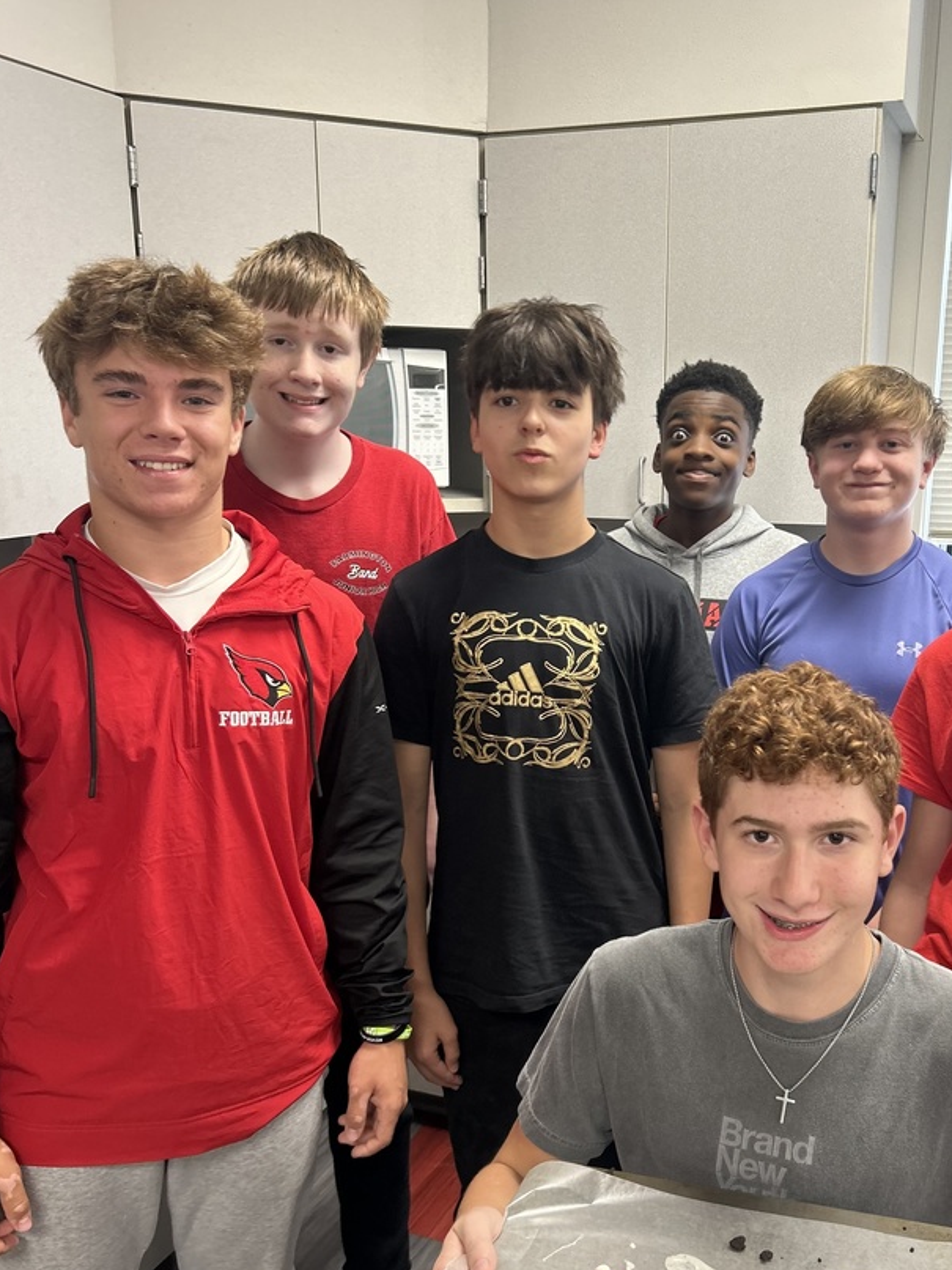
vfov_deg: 55.2
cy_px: 705
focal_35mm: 33
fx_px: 1210
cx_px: 600
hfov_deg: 42.6
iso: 125
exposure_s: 1/60
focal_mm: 5.7
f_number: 1.5
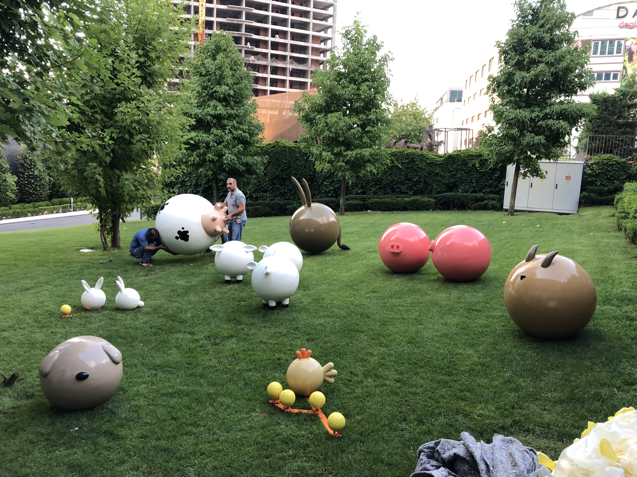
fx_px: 515
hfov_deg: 63.4
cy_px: 238
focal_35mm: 28
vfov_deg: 49.7
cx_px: 318
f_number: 1.8
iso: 25
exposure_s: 1/40
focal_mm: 3.99
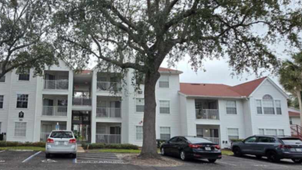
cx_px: 86
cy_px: 104
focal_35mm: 23
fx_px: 184
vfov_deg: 49.1
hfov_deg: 74.6
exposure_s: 1/796
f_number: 2.2
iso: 50
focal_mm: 2.2
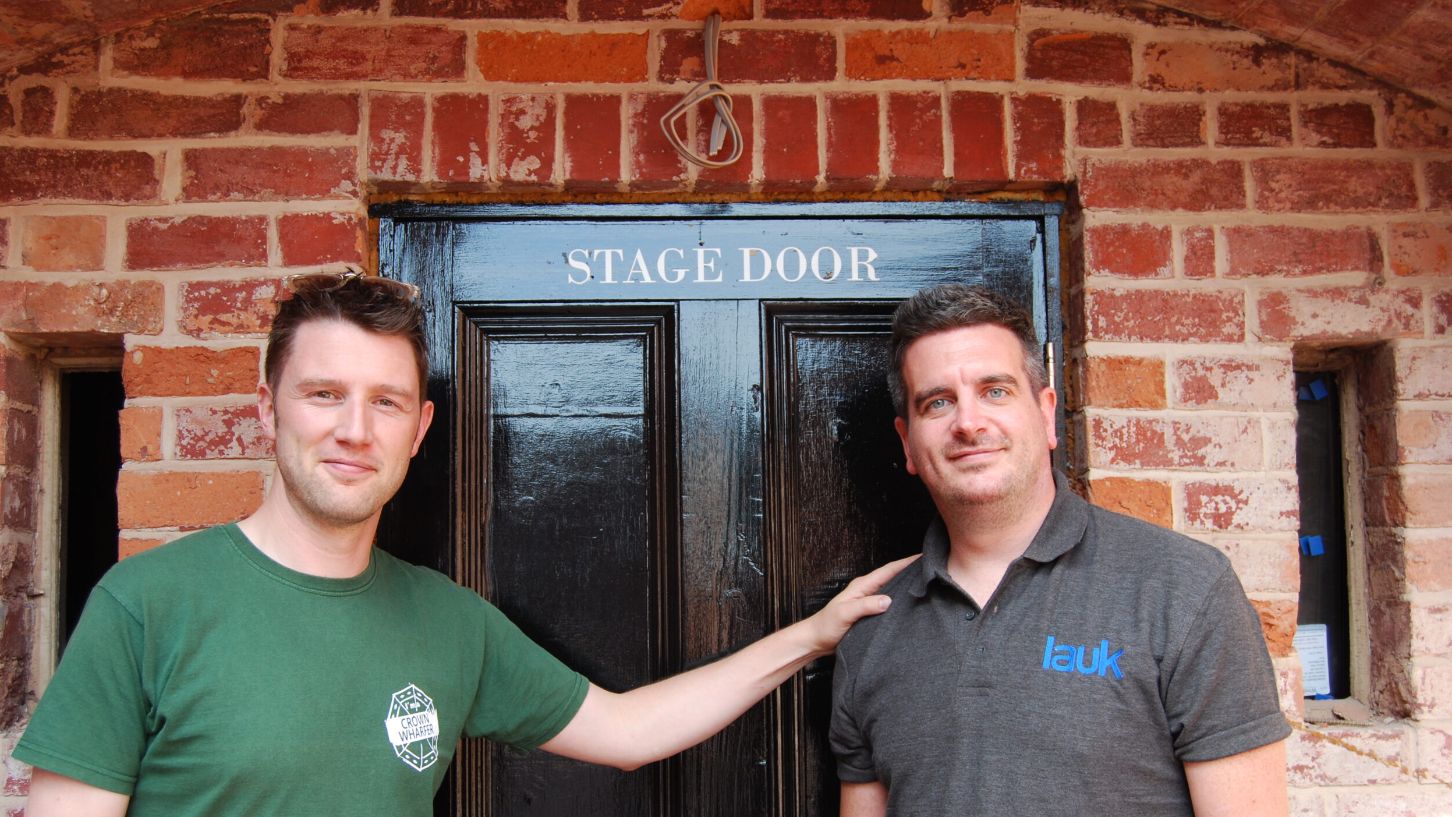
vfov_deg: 29.0
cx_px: 727
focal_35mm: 41
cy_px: 476
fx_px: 1579
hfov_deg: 49.4
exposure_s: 1/100
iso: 200
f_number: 5
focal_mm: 26
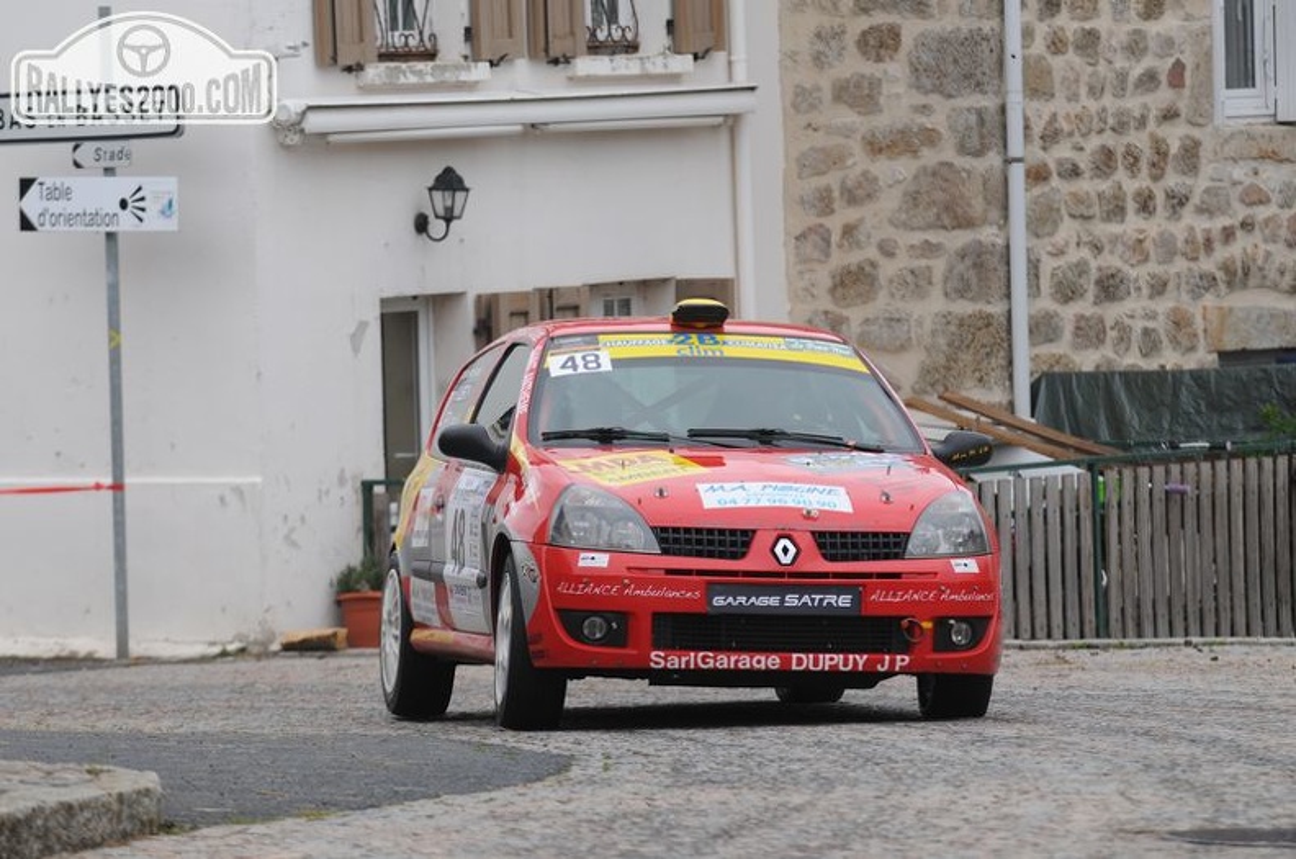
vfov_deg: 4.7
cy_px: 430
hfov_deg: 7.1
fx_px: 10511
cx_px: 648
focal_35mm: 292
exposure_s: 1/800
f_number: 16
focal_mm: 195
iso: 400
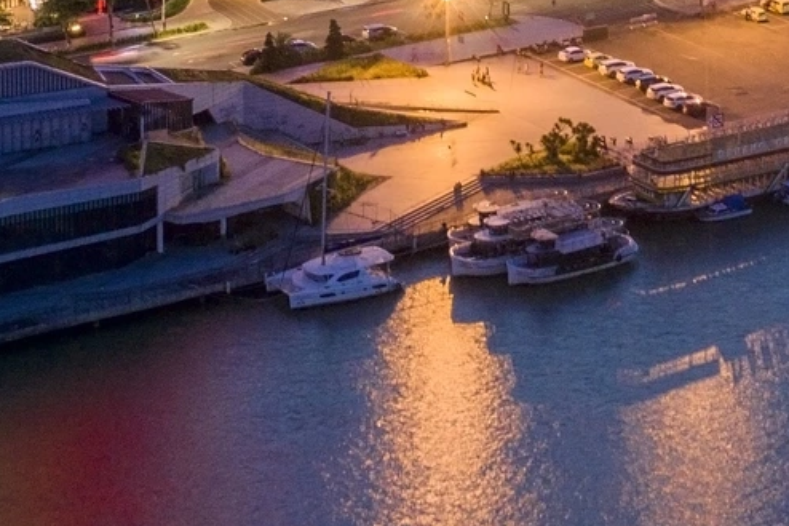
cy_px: -565
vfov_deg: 8.9
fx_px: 3177
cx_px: 278
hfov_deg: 14.1
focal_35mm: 145
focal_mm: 10.26
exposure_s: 1/1.67
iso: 100
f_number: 4
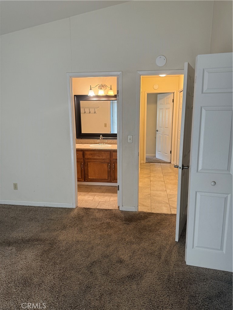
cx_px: 116
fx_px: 215
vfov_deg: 71.6
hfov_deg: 56.8
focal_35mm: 24
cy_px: 155
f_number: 1.78
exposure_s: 1/60
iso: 200
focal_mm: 6.76
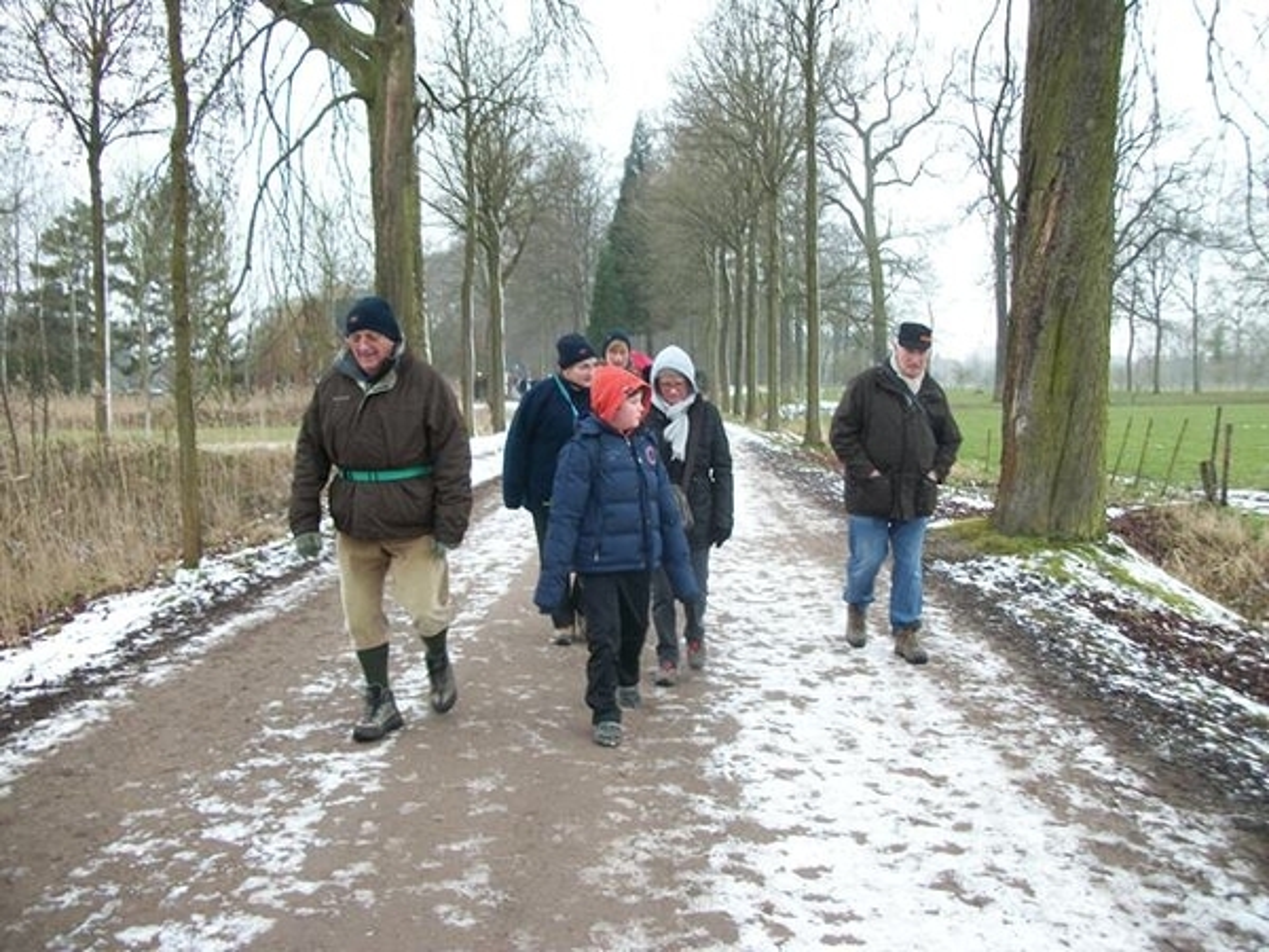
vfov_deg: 44.2
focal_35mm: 32
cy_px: 476
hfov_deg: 56.8
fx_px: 1173
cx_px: 634
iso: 80
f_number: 2.9
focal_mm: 5.7
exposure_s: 1/60
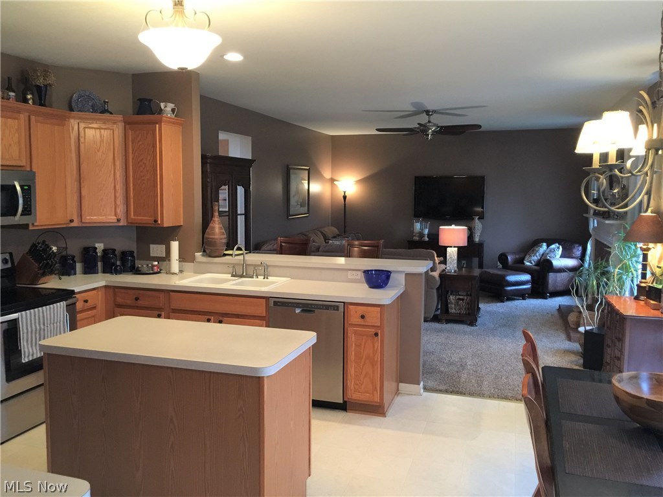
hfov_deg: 61.7
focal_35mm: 29
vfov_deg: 48.2
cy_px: 248
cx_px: 332
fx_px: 555
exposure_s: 1/10
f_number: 2.2
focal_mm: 4.15
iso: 125
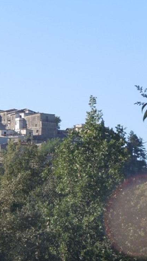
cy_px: 131
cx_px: -23
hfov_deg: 8.1
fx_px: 1032
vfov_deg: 14.4
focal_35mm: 149
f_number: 5.4
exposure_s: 1/320
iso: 100
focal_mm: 18.3
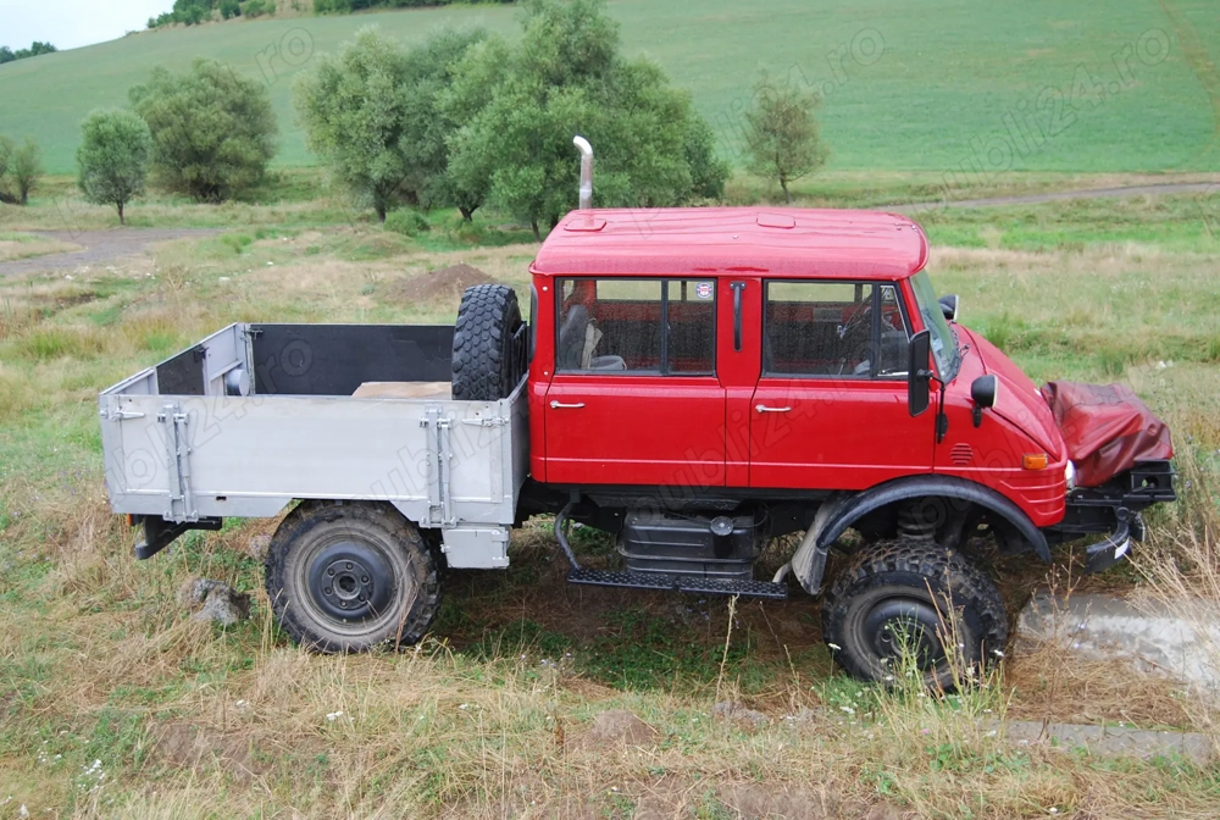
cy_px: 410
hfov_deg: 46.3
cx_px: 610
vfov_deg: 32.1
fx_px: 1427
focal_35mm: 42
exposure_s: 1/50
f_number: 4.2
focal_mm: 28
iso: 200
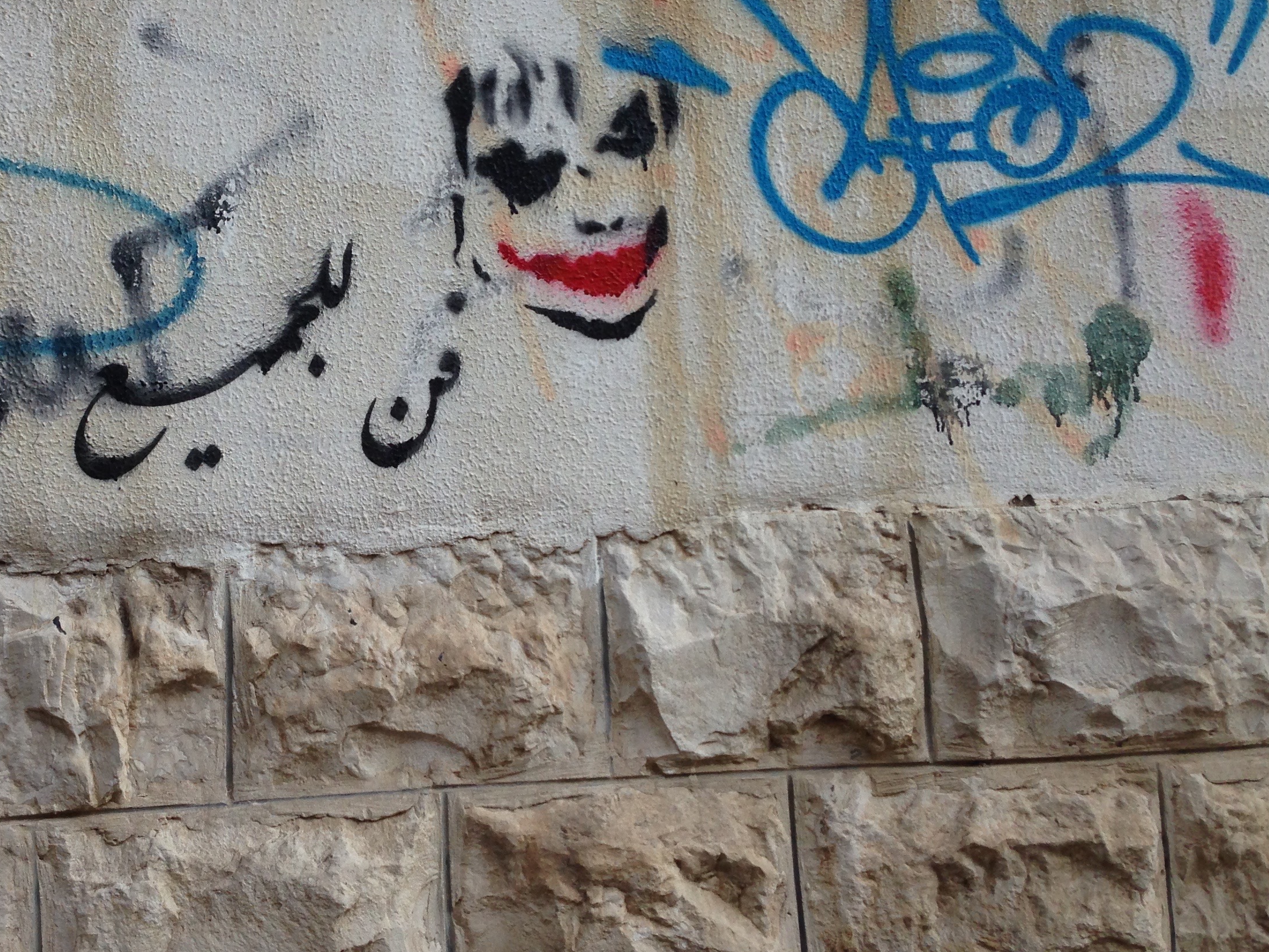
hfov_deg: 38.2
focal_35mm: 49
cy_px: 425
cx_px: 363
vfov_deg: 29.7
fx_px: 1797
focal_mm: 4.12
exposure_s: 1/341
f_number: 2.4
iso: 50
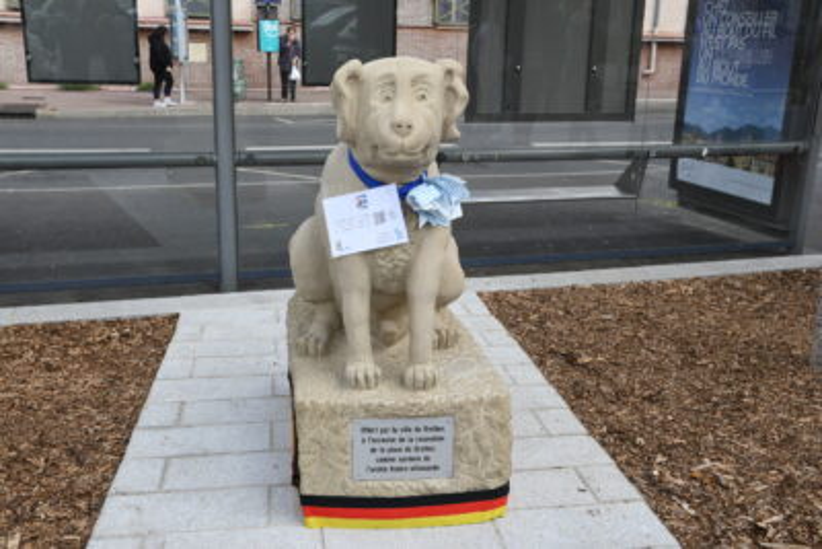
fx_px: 891
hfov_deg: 49.5
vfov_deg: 34.2
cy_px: 274
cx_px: 411
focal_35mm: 39
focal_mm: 26
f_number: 9
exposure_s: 1/125
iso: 110
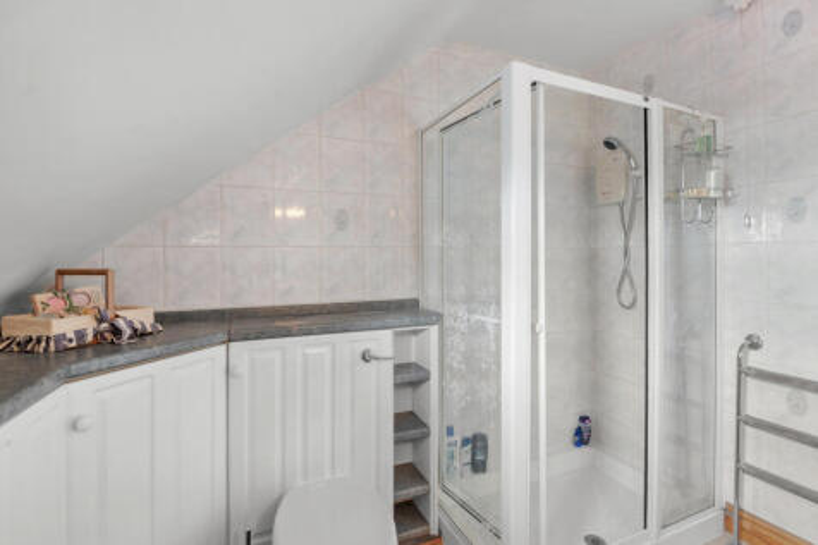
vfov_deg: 73.7
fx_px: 363
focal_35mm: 16
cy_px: 272
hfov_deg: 96.8
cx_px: 409
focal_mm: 16
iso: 250
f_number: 9
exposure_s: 8
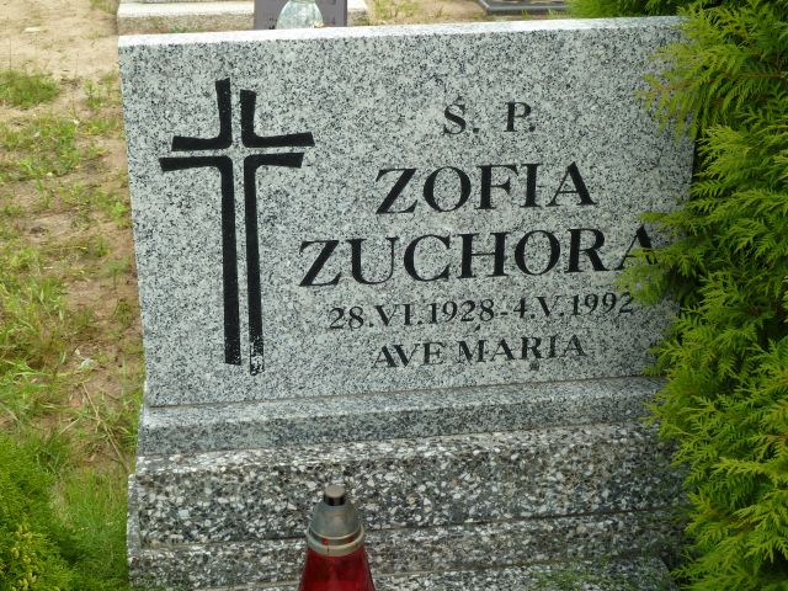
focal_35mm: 59
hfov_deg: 32.7
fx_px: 1343
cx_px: 394
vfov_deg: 24.8
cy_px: 296
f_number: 3.9
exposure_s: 1/125
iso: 80
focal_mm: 9.7
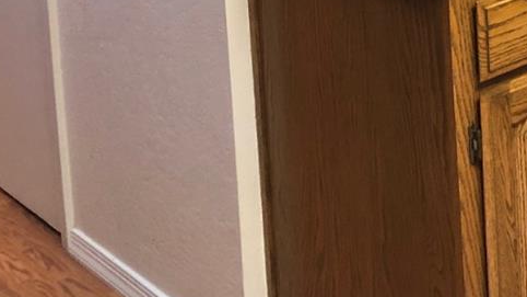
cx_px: 741
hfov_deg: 20.0
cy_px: -288
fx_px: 1327
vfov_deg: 11.5
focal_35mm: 95
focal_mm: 3.99
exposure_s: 1/15
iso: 50
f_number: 1.8
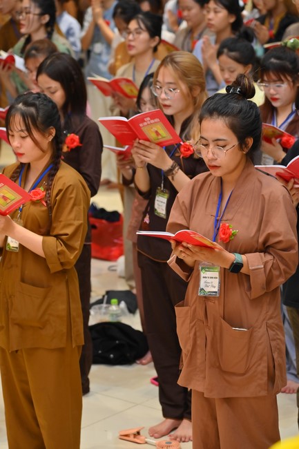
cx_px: 150
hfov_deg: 11.4
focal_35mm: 120
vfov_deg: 17.1
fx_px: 1496
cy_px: 224
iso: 1250
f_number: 5
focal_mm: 120
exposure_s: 1/125
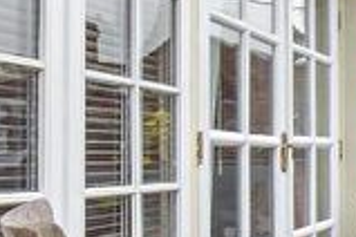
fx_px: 653
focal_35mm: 66
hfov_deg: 23.3
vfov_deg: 20.6
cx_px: 560
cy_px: 140
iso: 400
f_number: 8
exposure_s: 1/250
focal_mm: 10
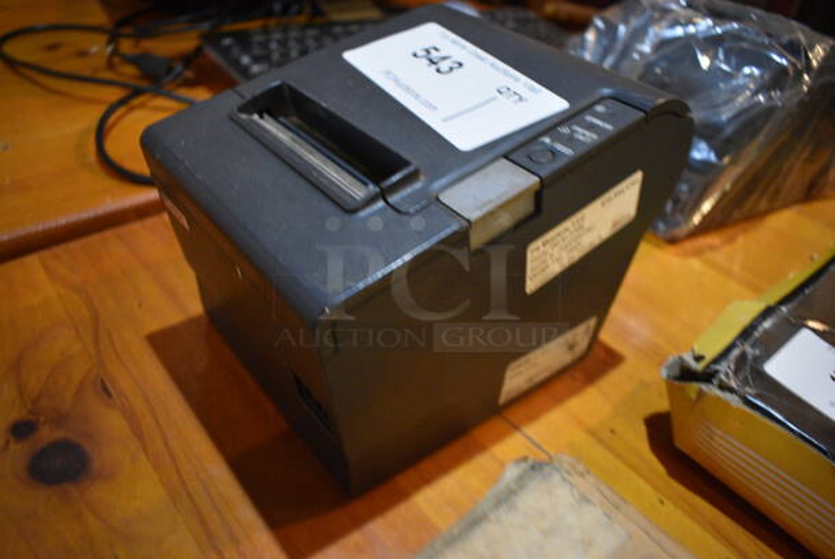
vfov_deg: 48.0
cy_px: 280
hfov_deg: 67.3
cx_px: 418
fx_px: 627
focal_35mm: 27
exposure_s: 1/50
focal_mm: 18
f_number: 3.5
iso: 3200
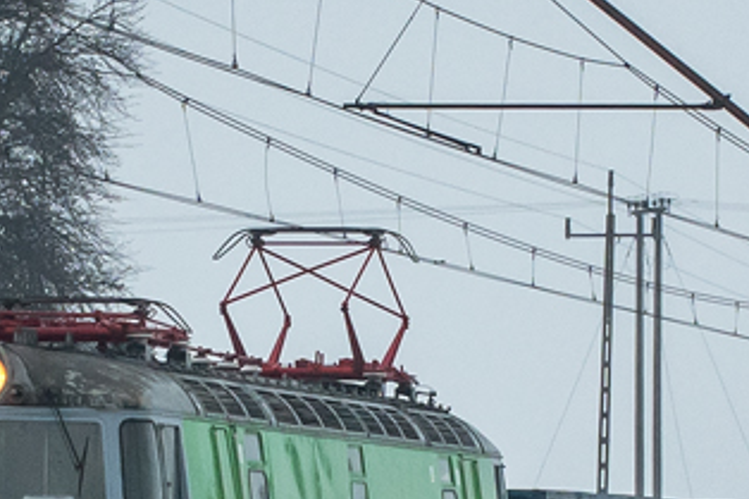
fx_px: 6675
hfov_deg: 6.4
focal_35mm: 321
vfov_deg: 4.3
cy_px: 515
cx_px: 761
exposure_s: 1/320
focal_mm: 42
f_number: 7.1
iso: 640
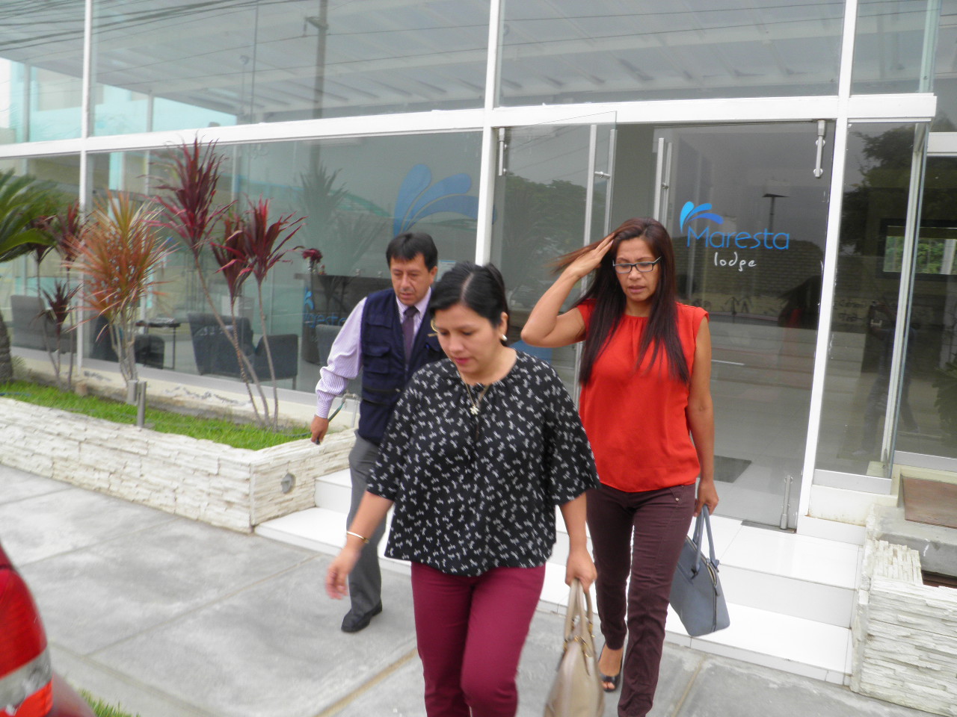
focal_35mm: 28
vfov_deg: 49.7
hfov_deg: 63.4
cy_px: 358
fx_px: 774
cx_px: 478
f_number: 5.7
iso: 50
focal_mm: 4.9
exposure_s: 1/50
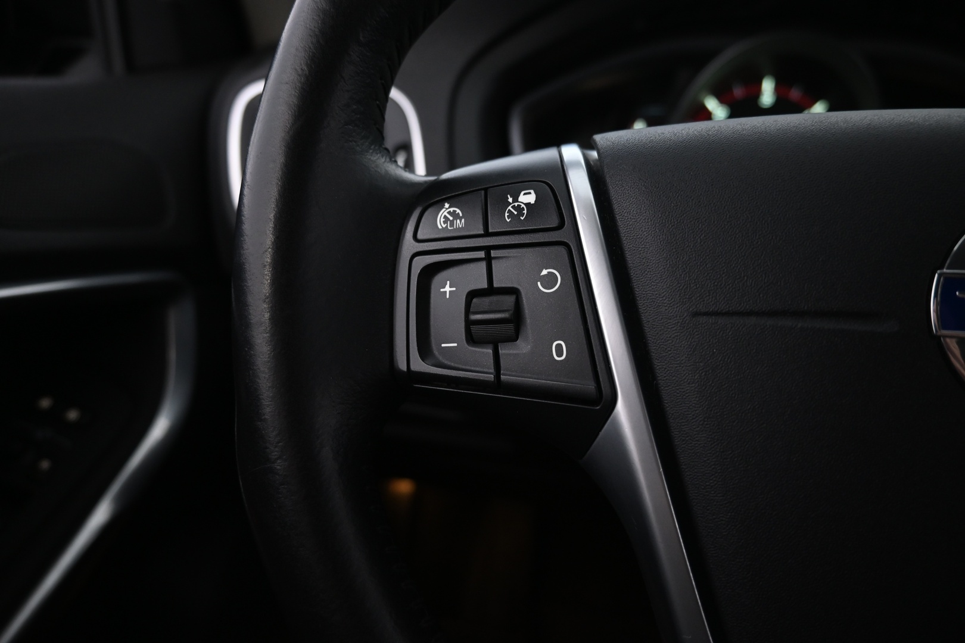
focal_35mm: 24
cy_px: 322
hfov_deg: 73.7
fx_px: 643
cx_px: 482
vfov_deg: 53.1
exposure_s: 1/25
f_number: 3.5
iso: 900
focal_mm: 16
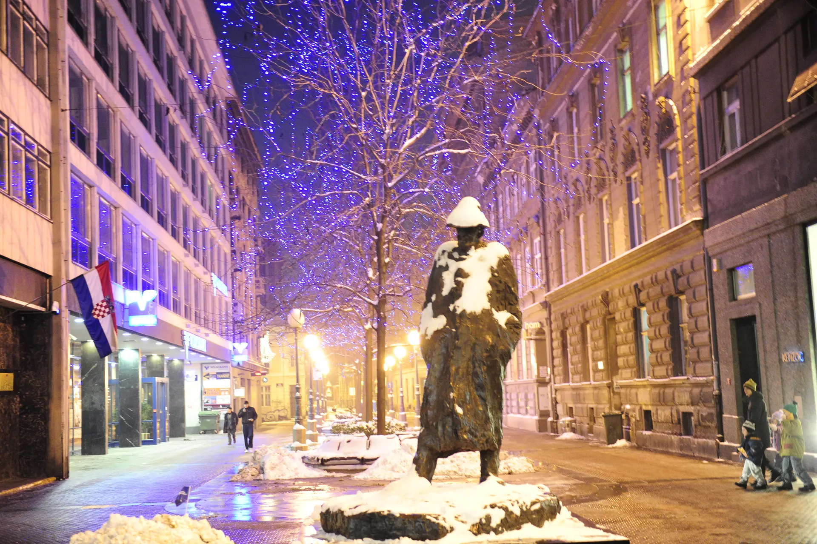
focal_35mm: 48
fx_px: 1089
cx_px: 408
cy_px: 272
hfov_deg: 41.1
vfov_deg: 28.0
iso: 4000
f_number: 2.8
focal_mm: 48
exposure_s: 1/30
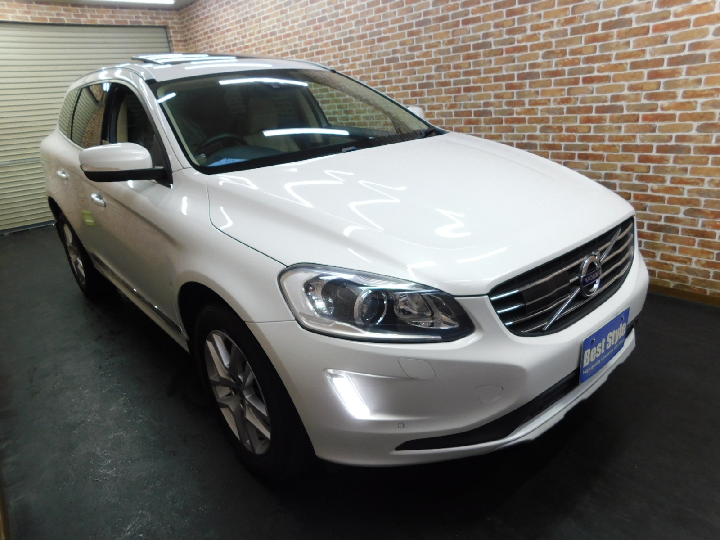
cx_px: 360
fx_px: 478
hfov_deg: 73.9
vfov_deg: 58.9
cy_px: 270
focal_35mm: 23
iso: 160
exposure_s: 1/30
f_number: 3
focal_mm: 4
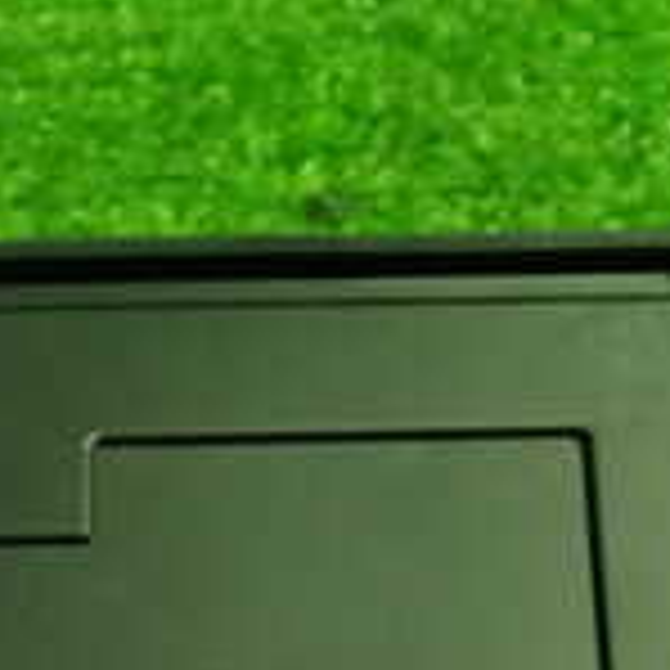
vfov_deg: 15.9
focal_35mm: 107
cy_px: 719
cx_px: 216
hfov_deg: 16.2
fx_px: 2343
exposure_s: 1/30
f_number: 2.3
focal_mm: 5.4
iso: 250
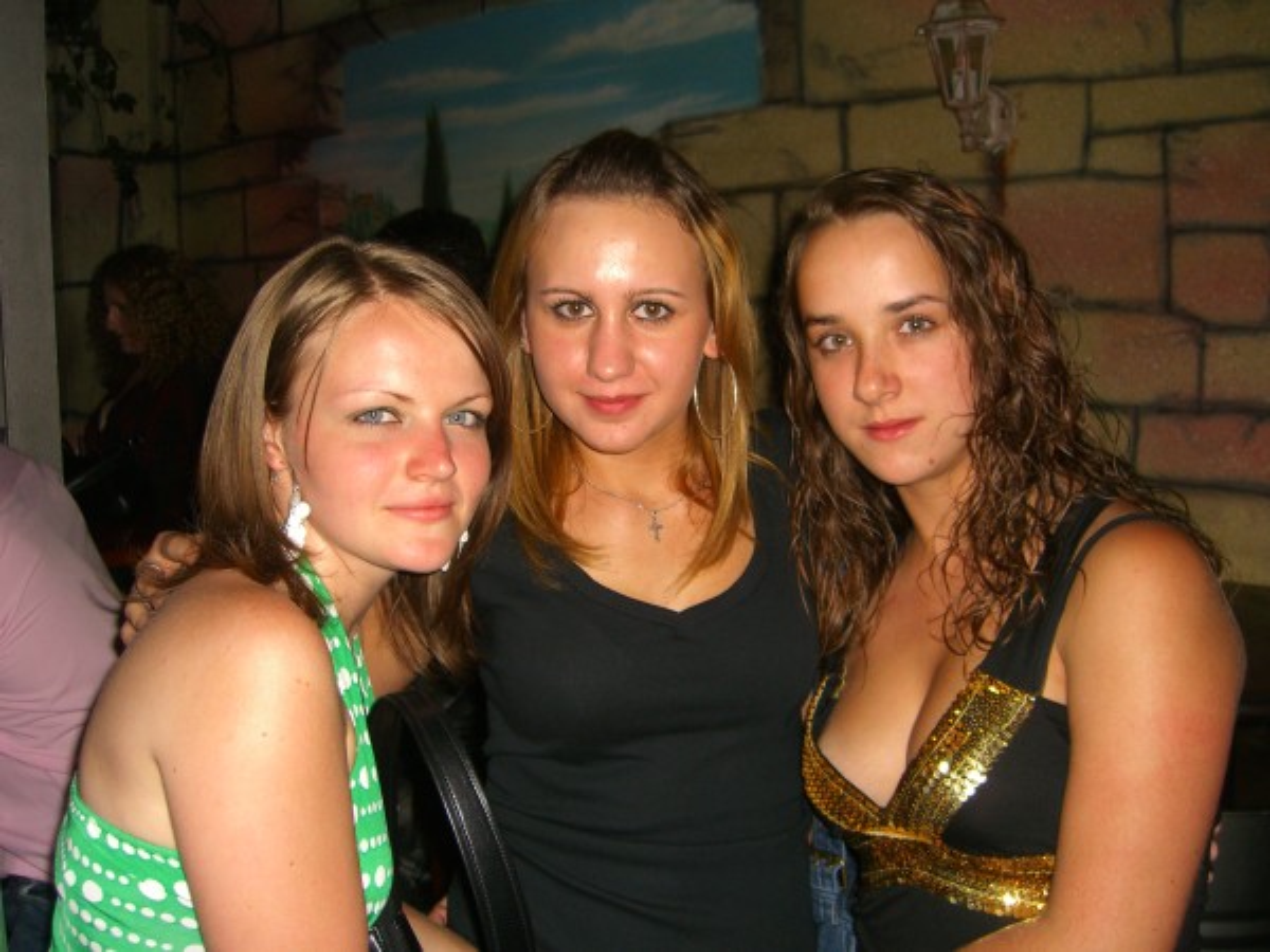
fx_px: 1394
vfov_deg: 37.7
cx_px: 635
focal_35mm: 38
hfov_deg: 49.0
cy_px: 476
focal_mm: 7.9
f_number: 2.8
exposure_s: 1/60
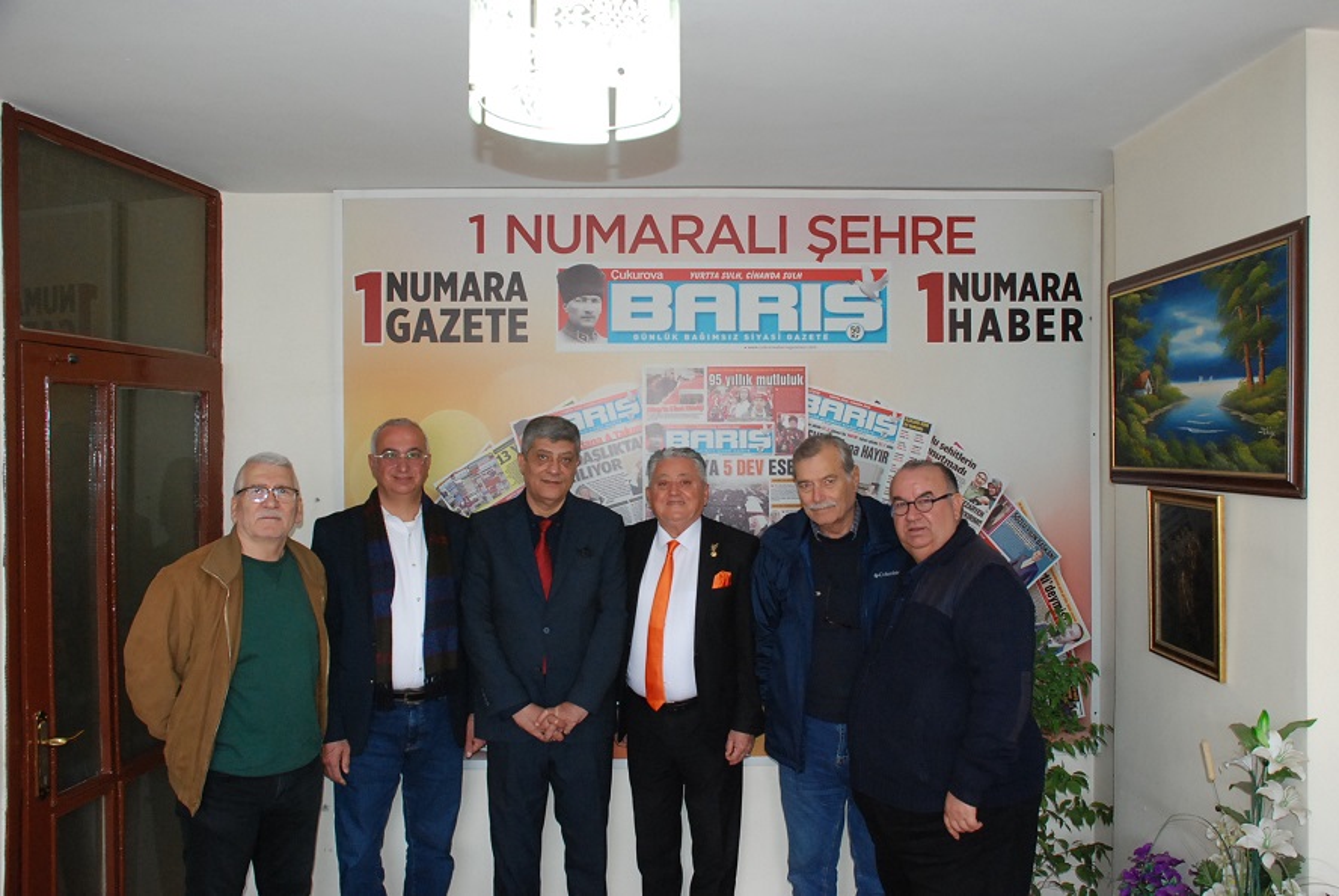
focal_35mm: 30
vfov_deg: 43.7
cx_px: 670
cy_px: 448
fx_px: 1117
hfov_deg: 61.9
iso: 1000
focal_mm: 20
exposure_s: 1/60
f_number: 5
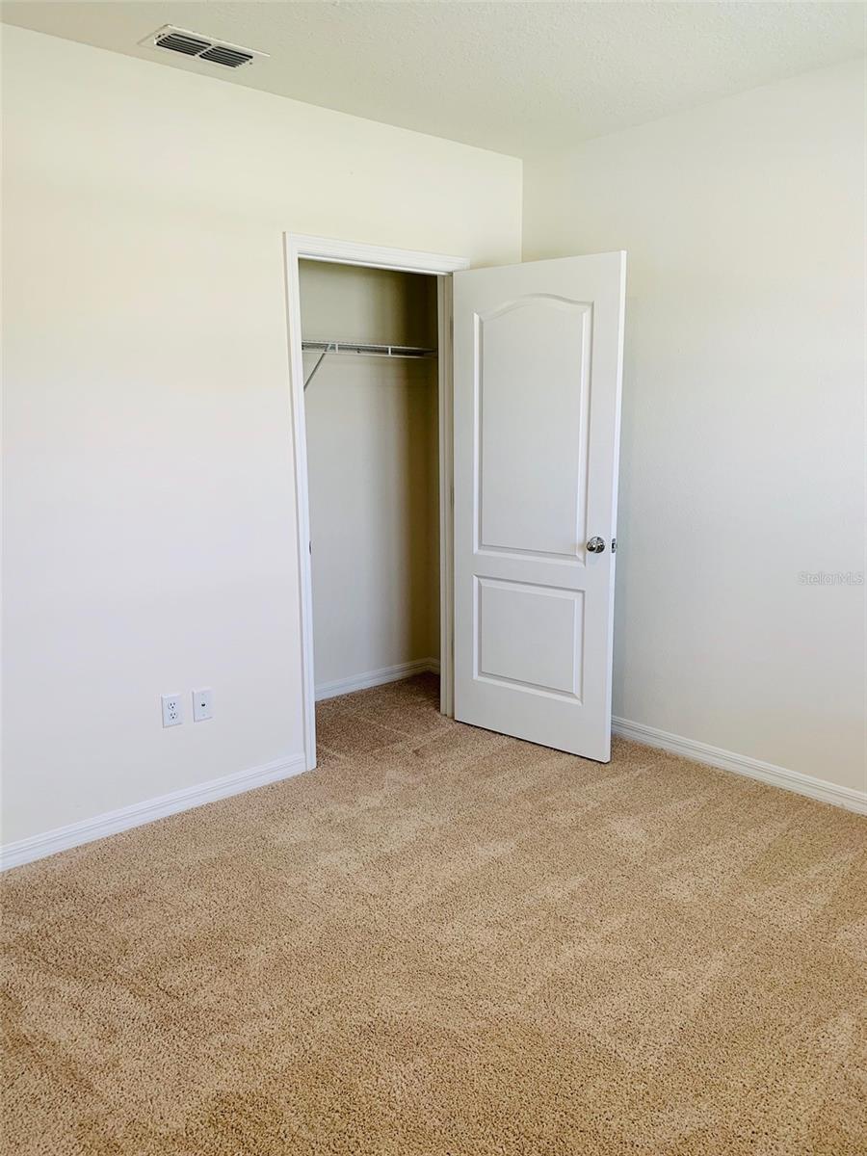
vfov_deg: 67.3
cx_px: 434
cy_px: 578
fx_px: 868
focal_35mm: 26
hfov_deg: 53.1
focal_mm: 4.25
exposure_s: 1/120
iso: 40
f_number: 1.8
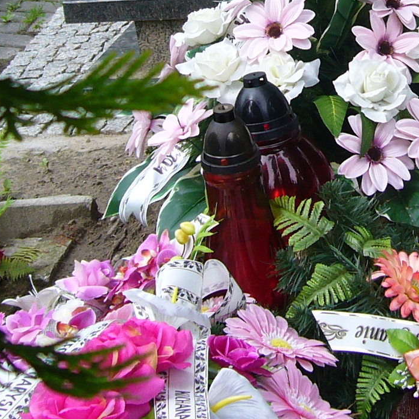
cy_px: -54
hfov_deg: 15.3
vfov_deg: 15.0
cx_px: 326
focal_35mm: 113
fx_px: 1547
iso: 80
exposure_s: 1/320
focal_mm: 5.8
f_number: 2.8
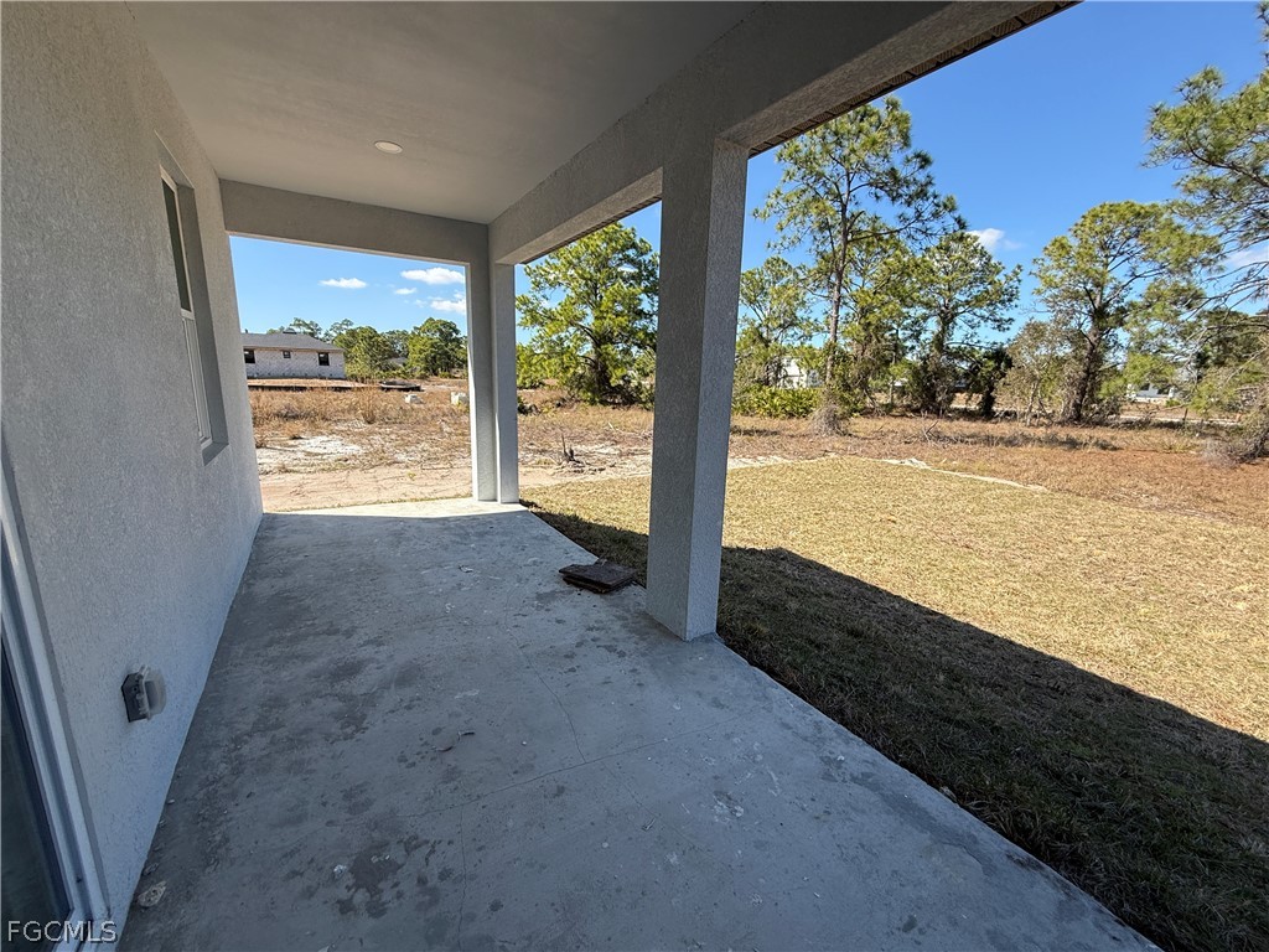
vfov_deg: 85.7
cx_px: 634
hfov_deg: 102.1
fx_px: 513
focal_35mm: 14
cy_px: 476
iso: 50
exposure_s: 1/1068
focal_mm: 2.22
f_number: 2.2
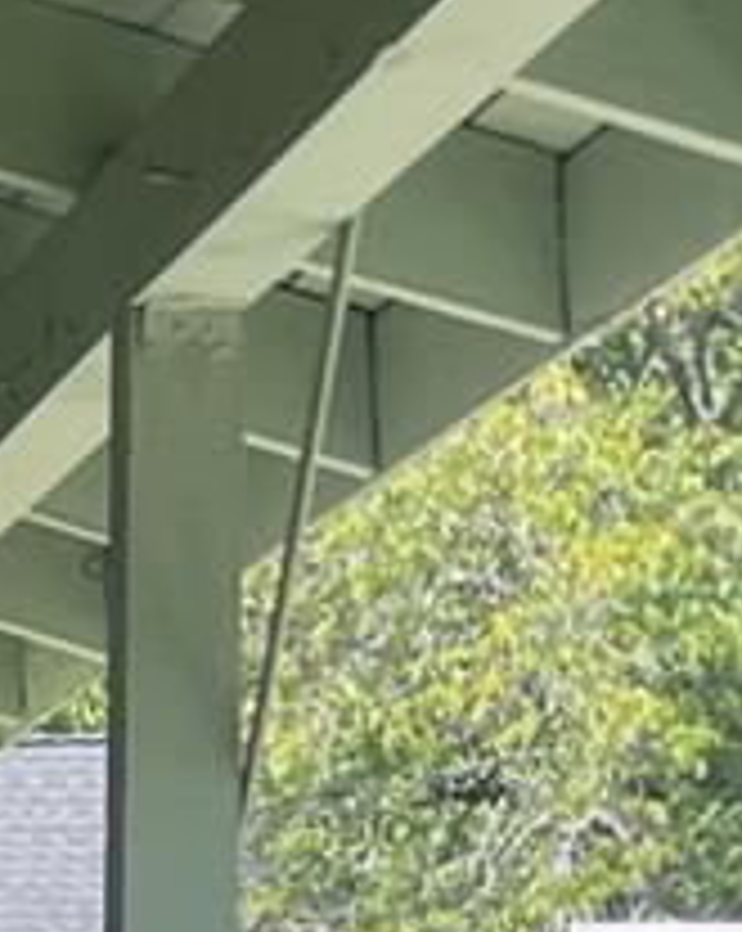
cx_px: -1180
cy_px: 1634
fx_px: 4870
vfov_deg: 10.3
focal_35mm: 177
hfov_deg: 7.9
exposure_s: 1/824
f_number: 1.6
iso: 32
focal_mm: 5.1
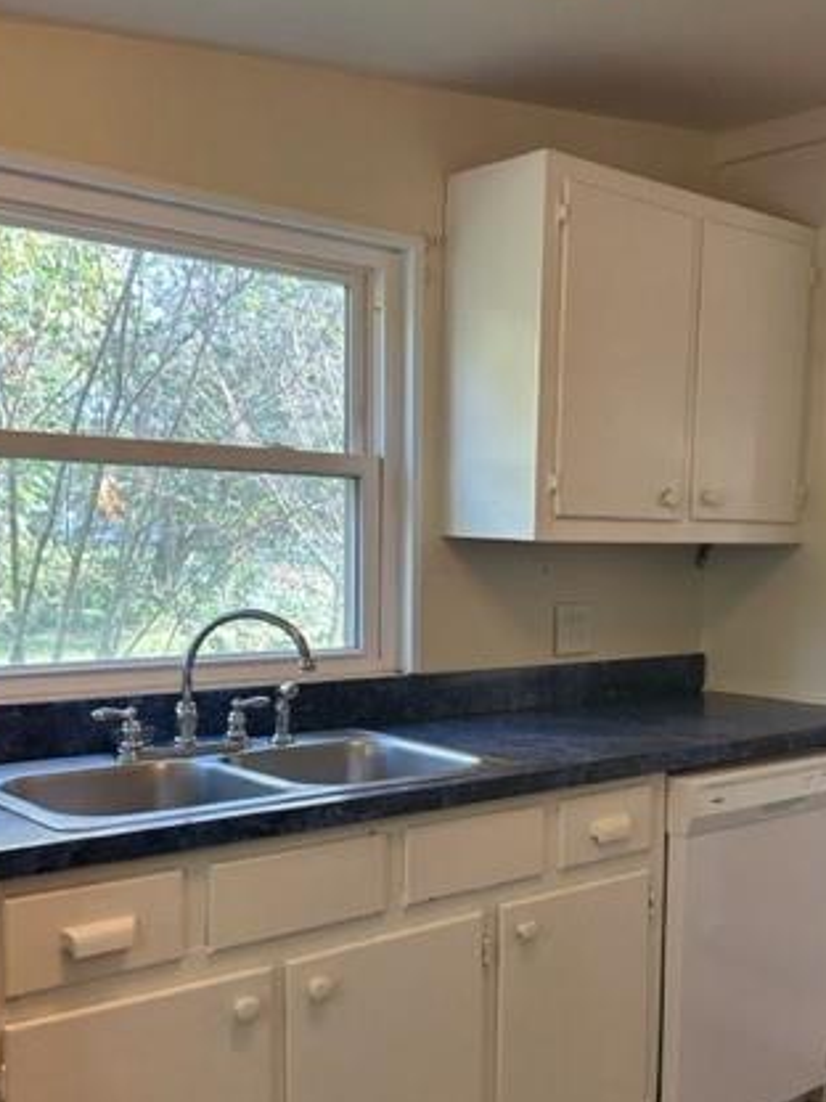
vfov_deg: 46.4
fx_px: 1273
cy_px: 691
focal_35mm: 40
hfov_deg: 35.3
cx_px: 598
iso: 100
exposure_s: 1/60
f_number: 1.5
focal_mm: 5.7
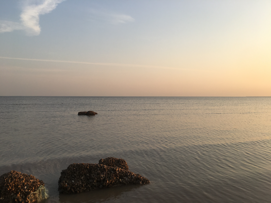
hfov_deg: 61.7
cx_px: 136
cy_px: 102
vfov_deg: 48.2
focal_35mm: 29
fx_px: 227
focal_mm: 4.15
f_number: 2.2
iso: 25
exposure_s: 1/836
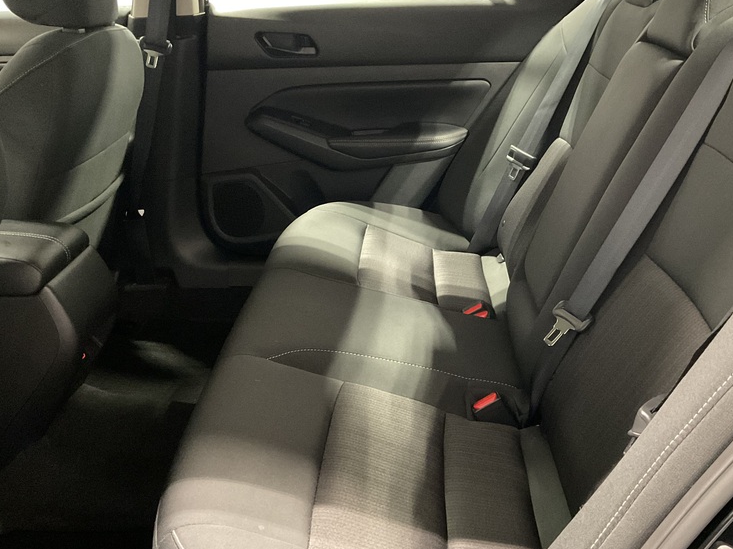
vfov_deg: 37.7
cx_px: 416
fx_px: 804
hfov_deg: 48.9
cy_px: 252
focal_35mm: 38
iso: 400
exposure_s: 1/25
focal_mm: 3
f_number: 1.8
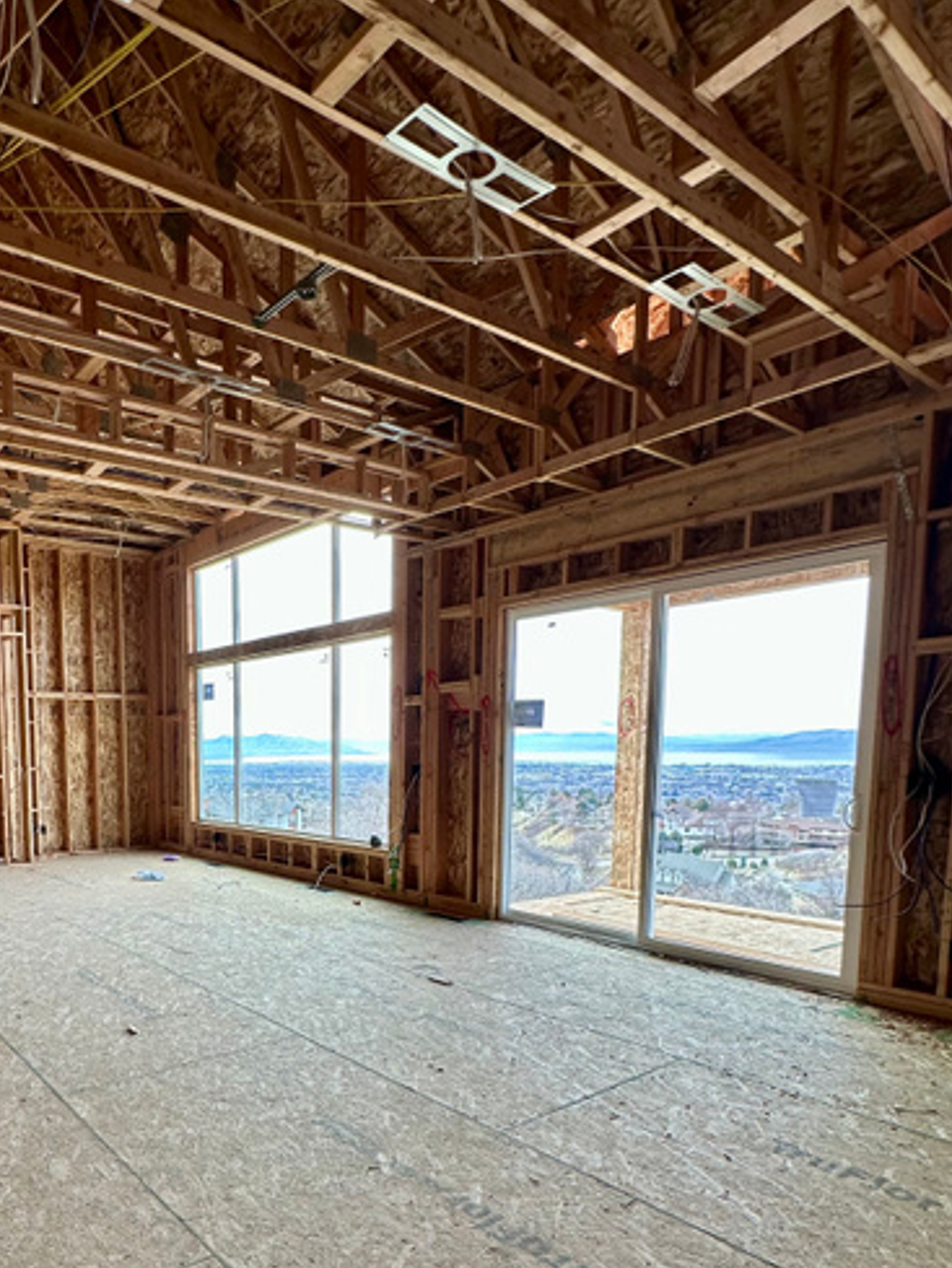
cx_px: 244
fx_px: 806
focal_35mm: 22
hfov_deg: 58.1
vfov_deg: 74.4
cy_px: 830
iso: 40
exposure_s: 1/99
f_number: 2.2
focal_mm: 2.22
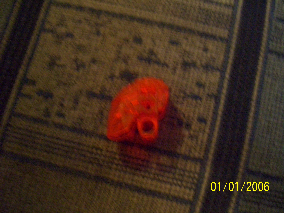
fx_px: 295
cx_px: 142
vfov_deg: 39.7
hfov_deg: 51.4
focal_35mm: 36
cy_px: 106
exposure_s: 1/8
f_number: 2.7
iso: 800
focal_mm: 6
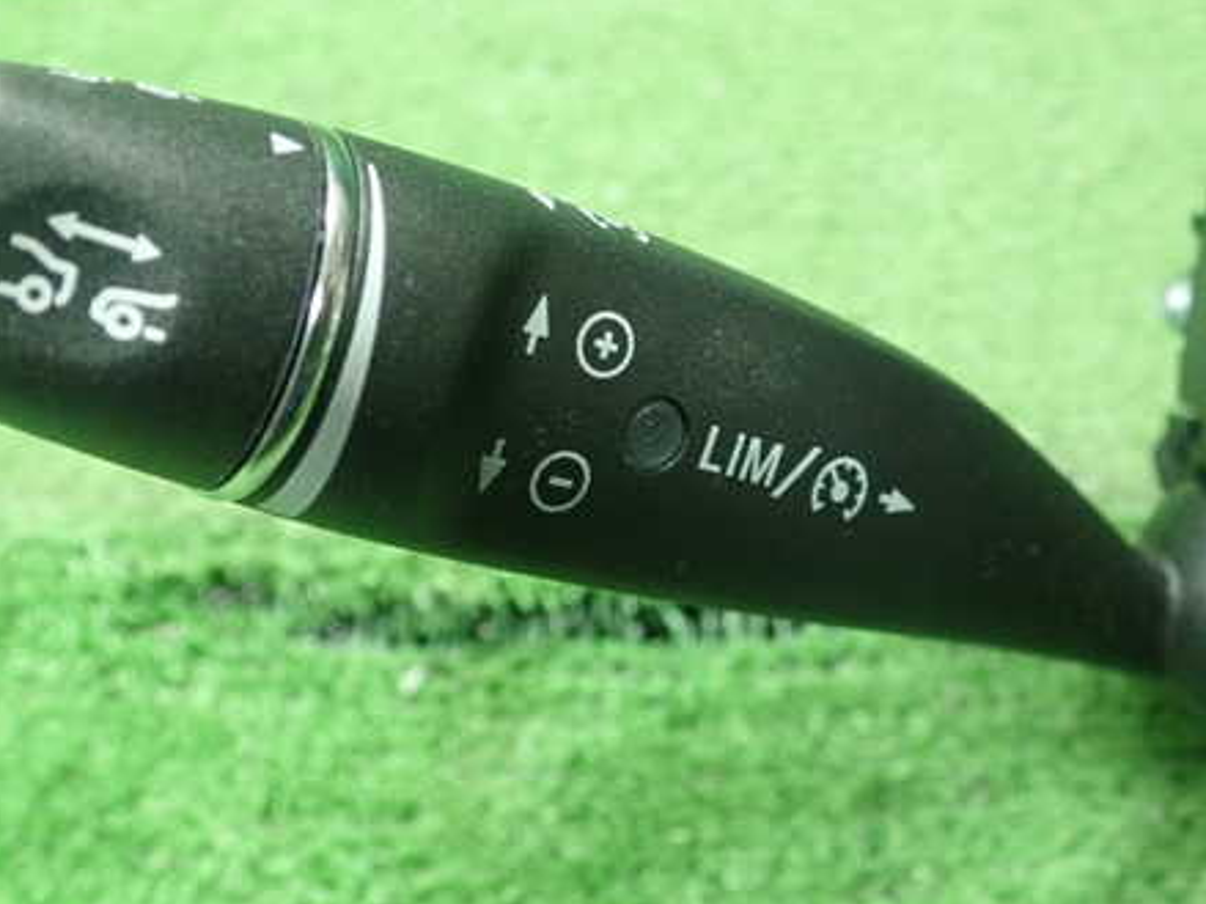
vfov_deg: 35.1
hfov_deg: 45.8
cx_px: 582
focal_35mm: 41
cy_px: 409
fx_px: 1428
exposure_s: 1/80
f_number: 2.3
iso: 800
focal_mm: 5.5
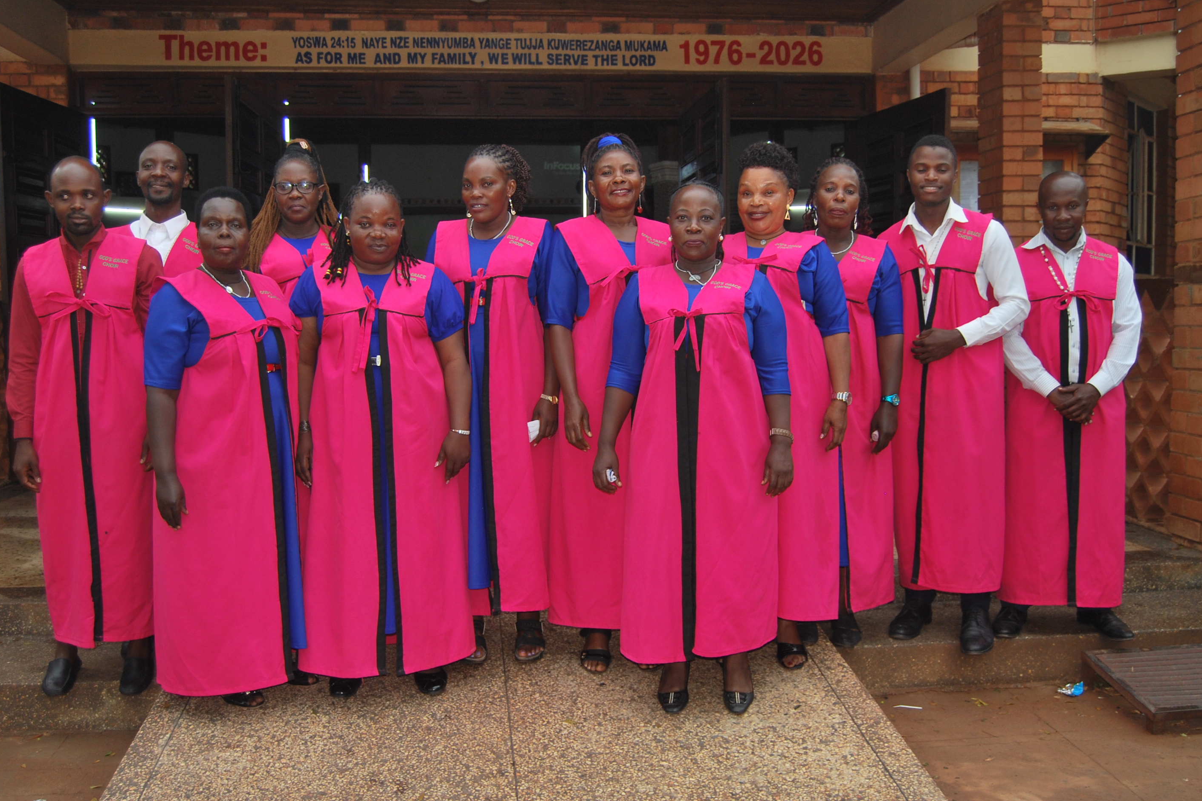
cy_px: 396
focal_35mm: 36
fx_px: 1186
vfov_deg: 37.3
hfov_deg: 53.8
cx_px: 593
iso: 200
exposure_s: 1/125
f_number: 4
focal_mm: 23
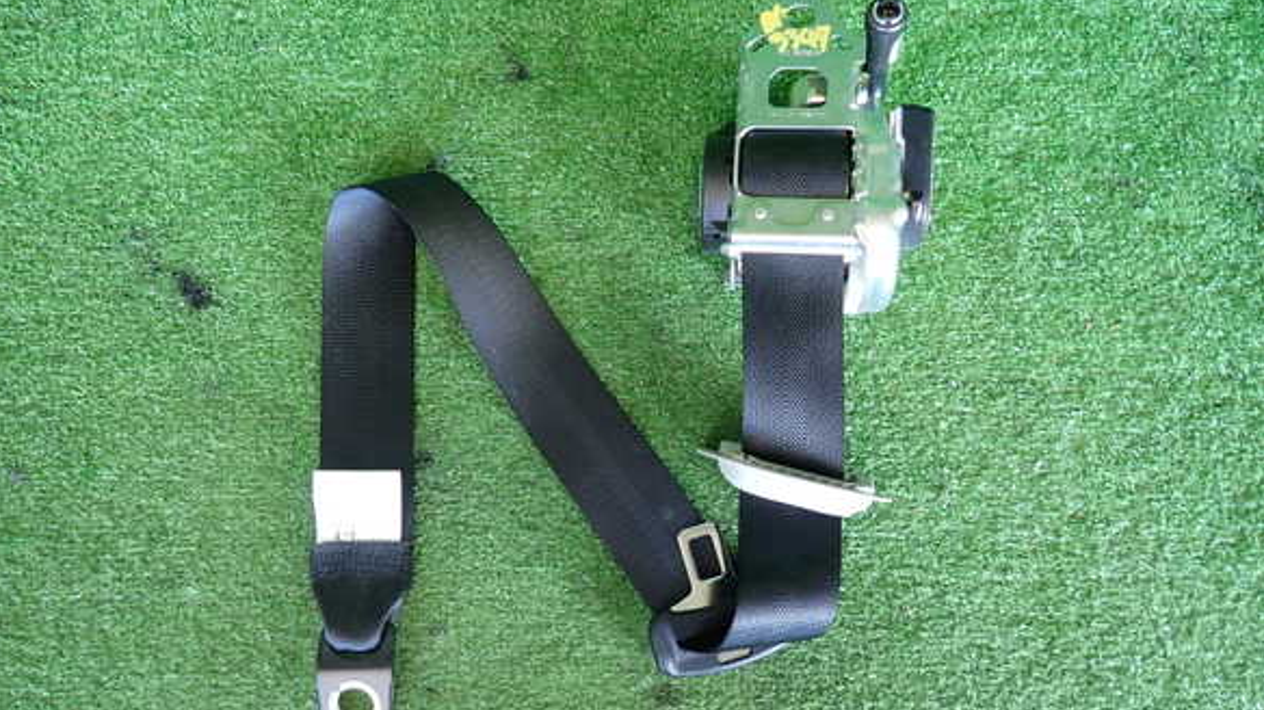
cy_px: 366
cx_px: 626
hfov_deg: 67.9
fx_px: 938
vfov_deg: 41.4
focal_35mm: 28
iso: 200
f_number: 2
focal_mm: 4.5
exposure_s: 1/40
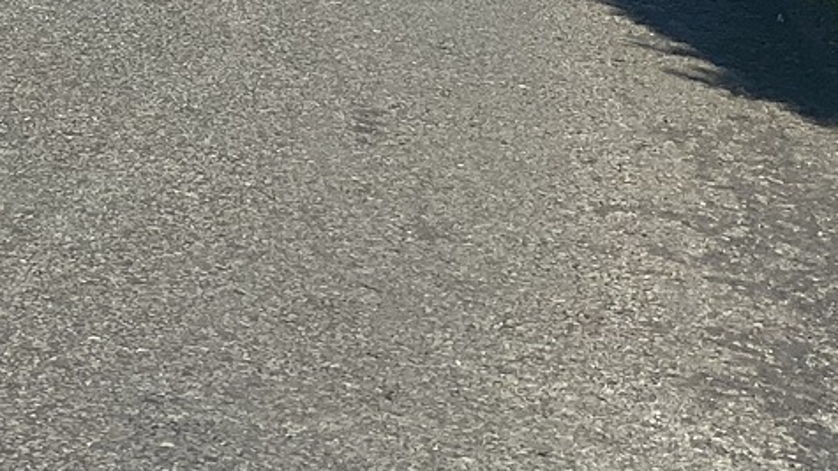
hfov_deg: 11.1
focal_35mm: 191
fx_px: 4243
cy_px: -559
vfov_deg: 6.1
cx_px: -116
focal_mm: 6
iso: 20
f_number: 2
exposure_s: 1/1845
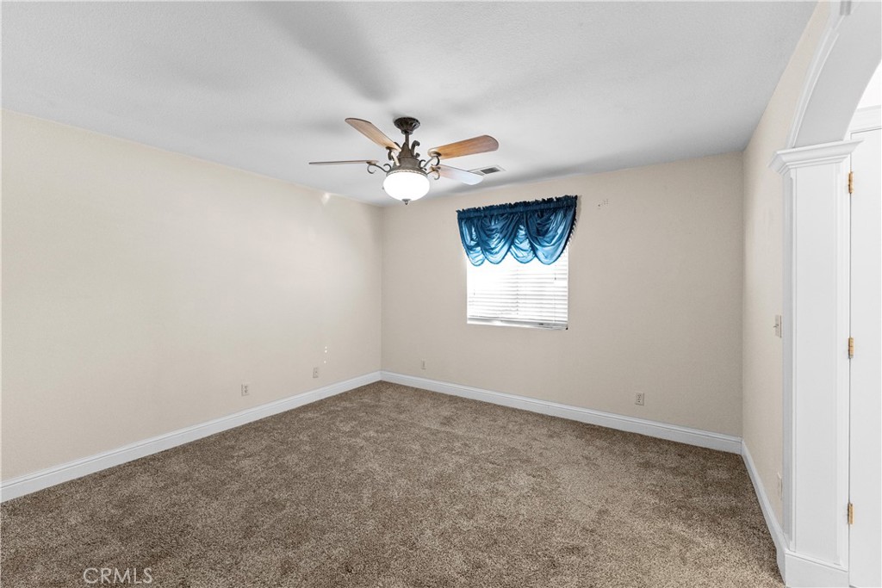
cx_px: 441
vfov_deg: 81.2
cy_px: 294
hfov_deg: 104.2
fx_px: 343
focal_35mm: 14
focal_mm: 14
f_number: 2.8
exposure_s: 1/160
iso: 2500
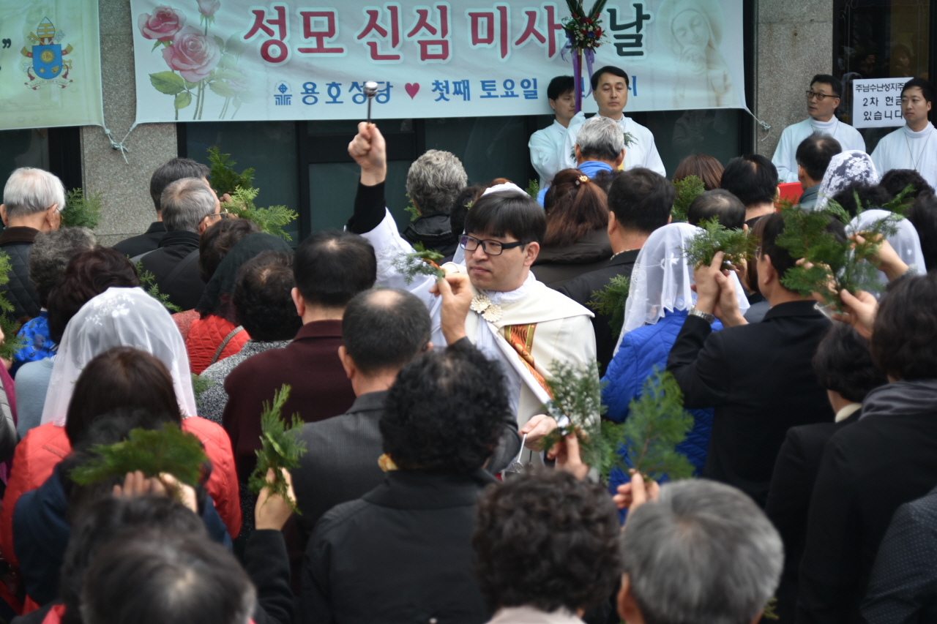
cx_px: 468
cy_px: 312
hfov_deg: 27.0
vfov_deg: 18.2
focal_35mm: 75
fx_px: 1952
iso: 100
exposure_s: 1/180
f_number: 5.6
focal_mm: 75
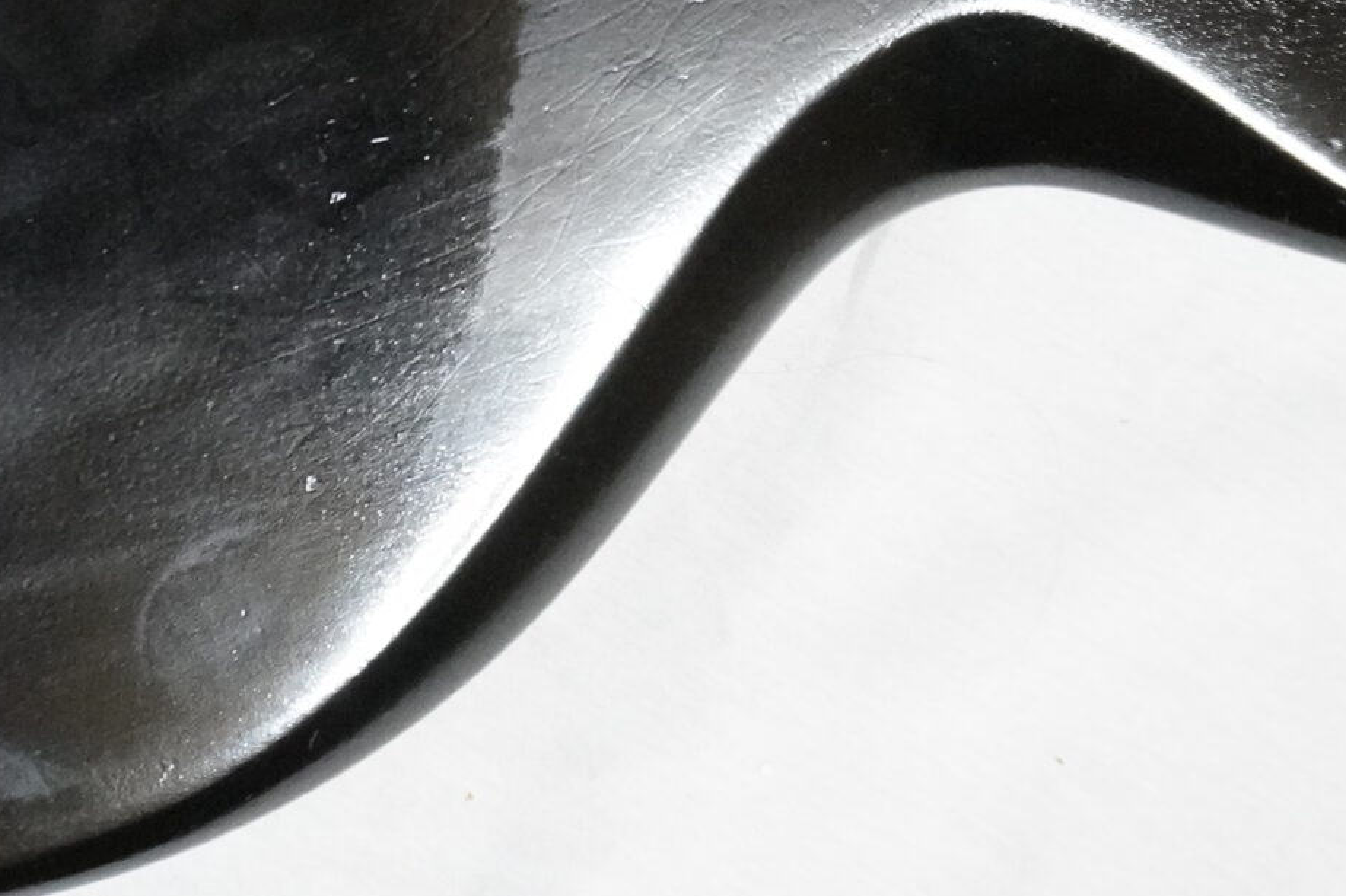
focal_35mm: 87
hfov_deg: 23.0
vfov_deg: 14.9
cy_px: -298
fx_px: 3267
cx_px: 332
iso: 6400
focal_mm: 21
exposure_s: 1/125
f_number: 4
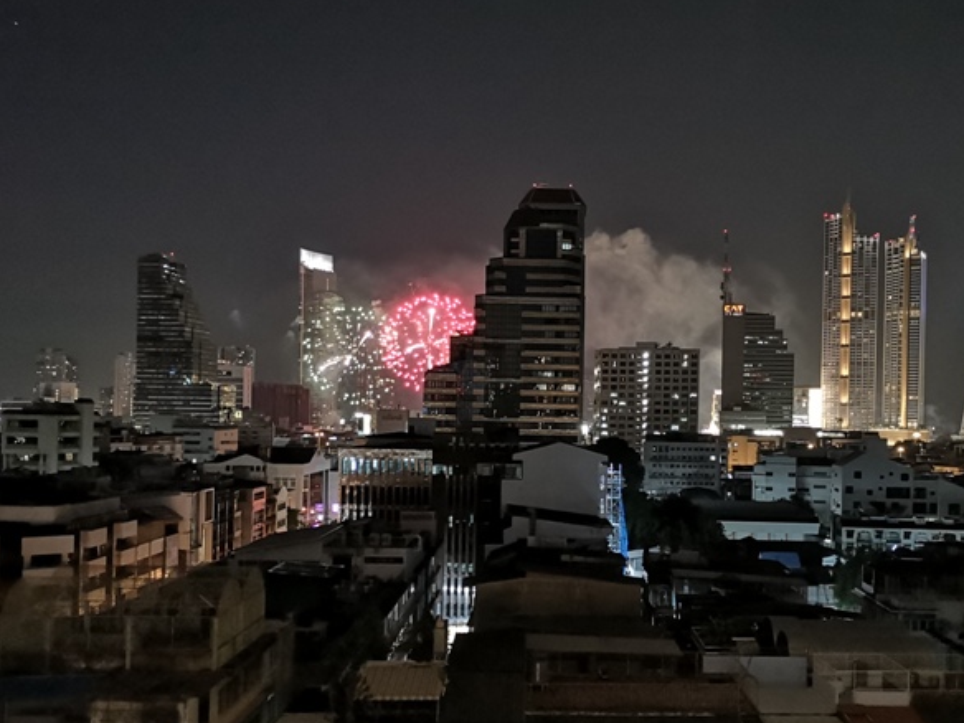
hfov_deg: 49.8
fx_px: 1030
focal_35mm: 37
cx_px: 579
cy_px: 421
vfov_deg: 38.6
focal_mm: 3.95
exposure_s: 1/16.7
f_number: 1.8
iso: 5000
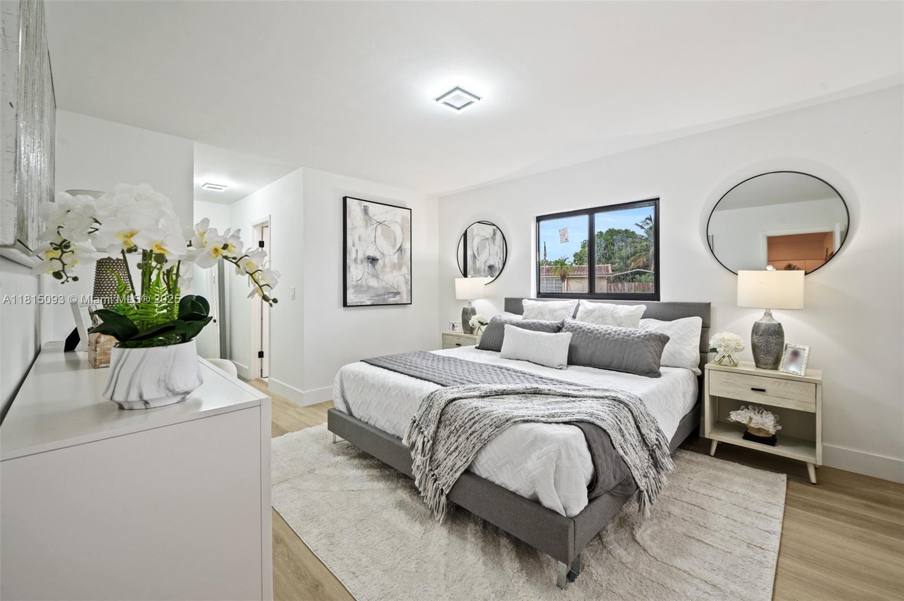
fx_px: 376
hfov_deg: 100.5
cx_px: 452
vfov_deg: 77.2
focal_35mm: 15
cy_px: 300
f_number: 8
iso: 200
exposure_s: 1/8
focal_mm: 15
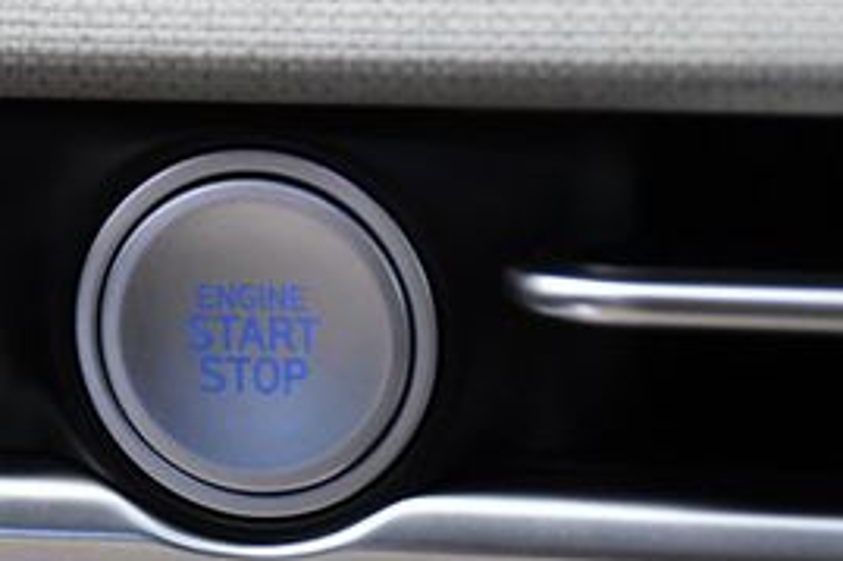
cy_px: 345
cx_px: 251
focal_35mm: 321
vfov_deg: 4.3
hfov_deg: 6.4
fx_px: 7512
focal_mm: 90
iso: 2500
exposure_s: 1/100
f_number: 5.3
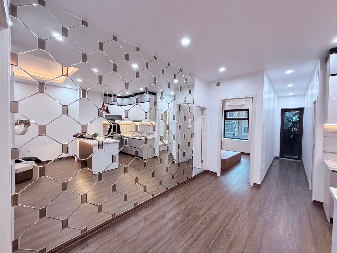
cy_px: 126
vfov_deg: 85.7
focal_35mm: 14
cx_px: 168
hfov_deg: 102.1
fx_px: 136
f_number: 2.2
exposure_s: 1/100
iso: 250
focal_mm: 2.22
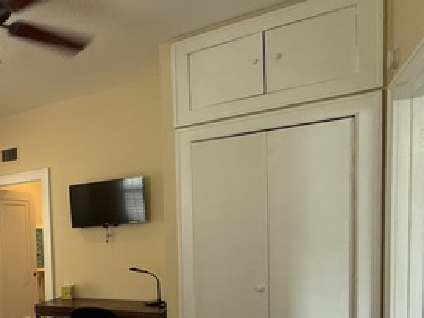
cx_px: -16
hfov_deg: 45.2
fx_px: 404
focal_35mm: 33
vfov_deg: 40.7
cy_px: 265
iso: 200
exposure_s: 1/60
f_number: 2.2
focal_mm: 2.22
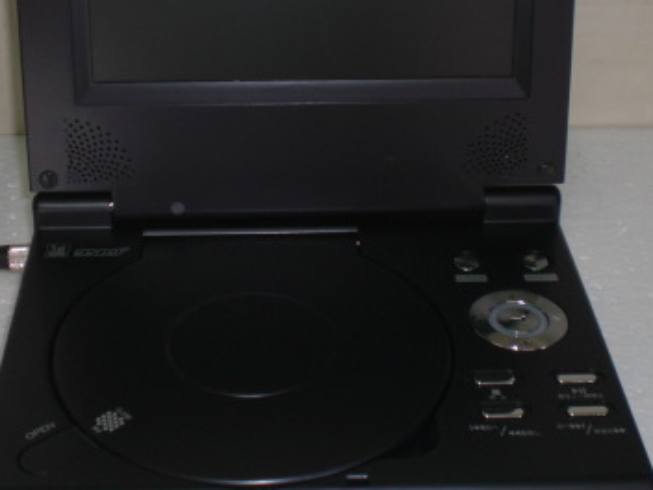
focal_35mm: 69
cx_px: 269
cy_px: 158
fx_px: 1302
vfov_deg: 21.2
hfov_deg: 28.1
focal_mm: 6.3
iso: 100
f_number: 3.1
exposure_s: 1/30
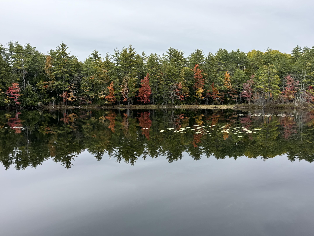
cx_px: 157
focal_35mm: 25
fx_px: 227
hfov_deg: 69.4
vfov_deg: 54.9
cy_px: 120
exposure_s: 1/853
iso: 80
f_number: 1.78
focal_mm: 6.76
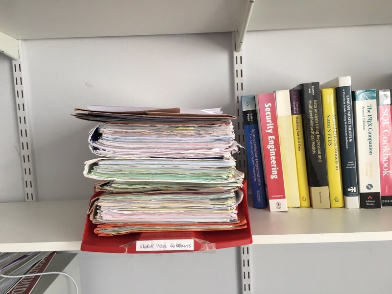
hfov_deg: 61.7
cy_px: 147
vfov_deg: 48.2
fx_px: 328
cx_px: 196
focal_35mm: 29
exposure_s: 1/33
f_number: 2.2
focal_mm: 4.15
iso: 50
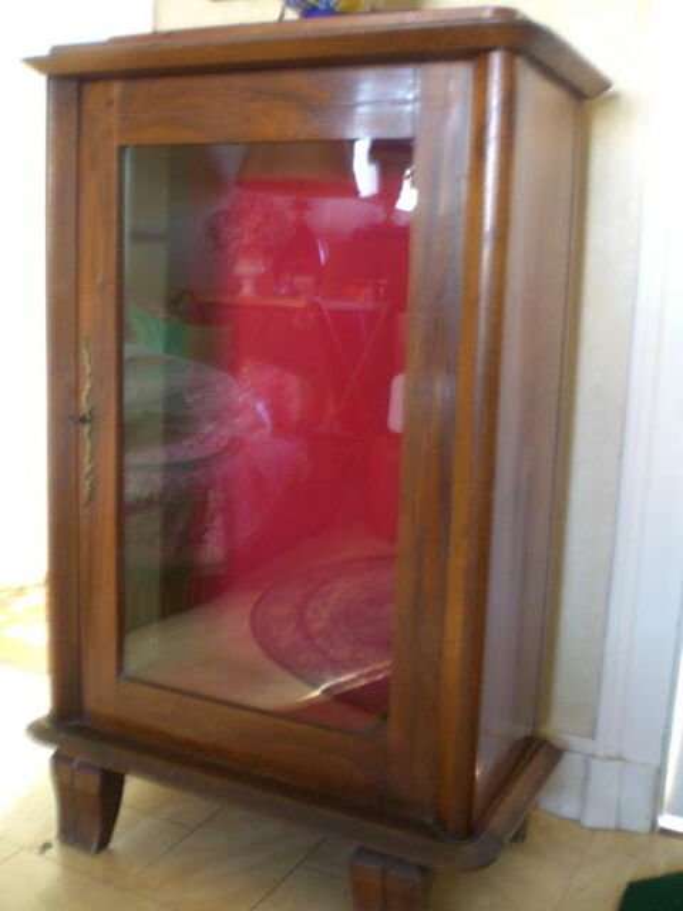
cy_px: 456
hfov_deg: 37.7
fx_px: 1000
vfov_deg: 49.0
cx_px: 342
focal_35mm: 38
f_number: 3.1
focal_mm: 6.3
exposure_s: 1/6
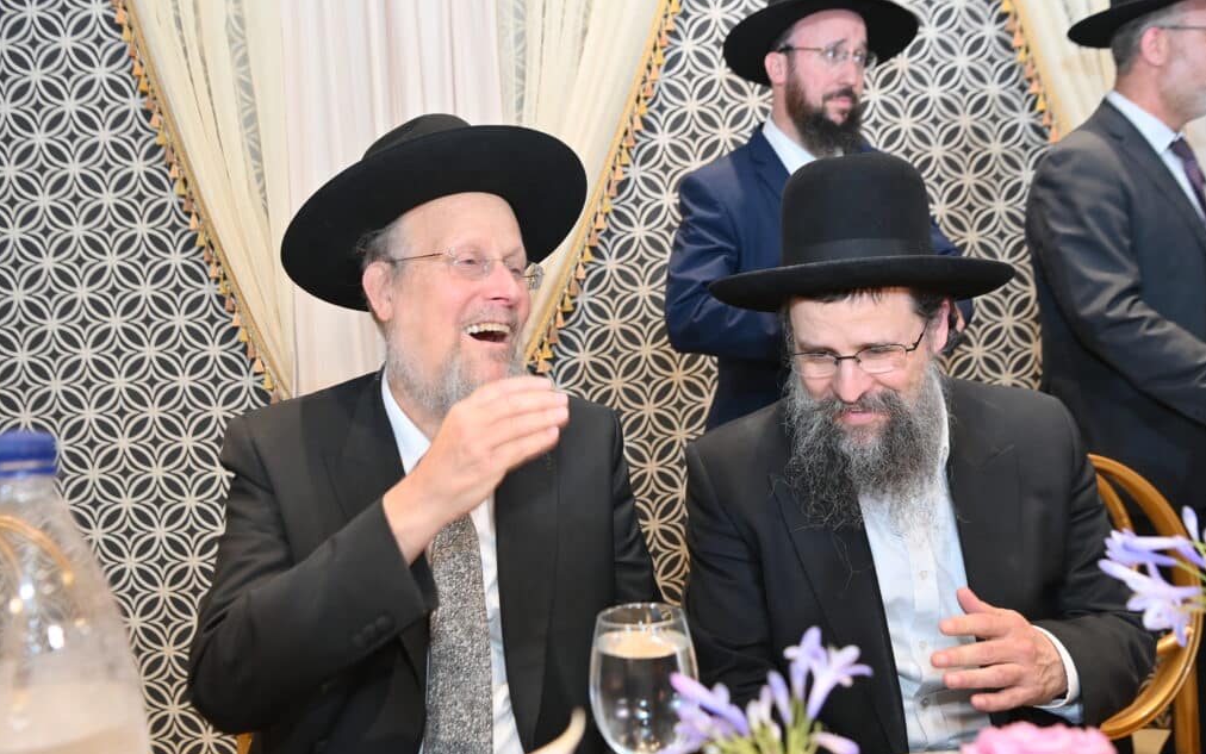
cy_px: 406
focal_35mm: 33
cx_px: 604
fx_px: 1085
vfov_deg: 38.3
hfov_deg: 58.1
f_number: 5.6
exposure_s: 1/125
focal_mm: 32
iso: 1600
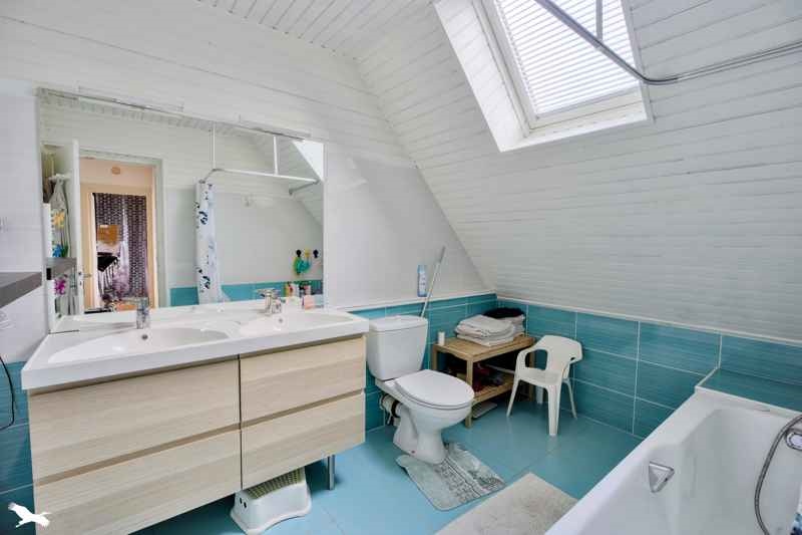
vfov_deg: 73.7
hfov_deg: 96.7
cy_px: 268
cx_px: 401
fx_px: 356
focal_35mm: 16
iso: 800
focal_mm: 16
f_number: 8
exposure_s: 1/25
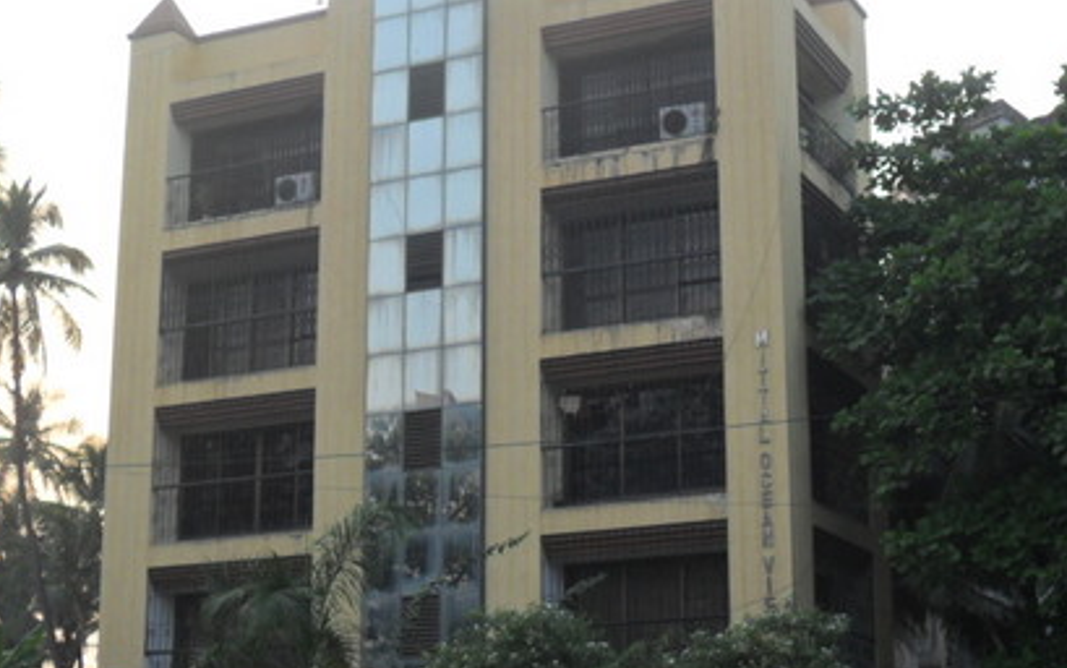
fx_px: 2124
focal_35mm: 73
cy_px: 347
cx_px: 545
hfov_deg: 28.2
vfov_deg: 17.9
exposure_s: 1/60
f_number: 4.5
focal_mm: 7.8
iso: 100
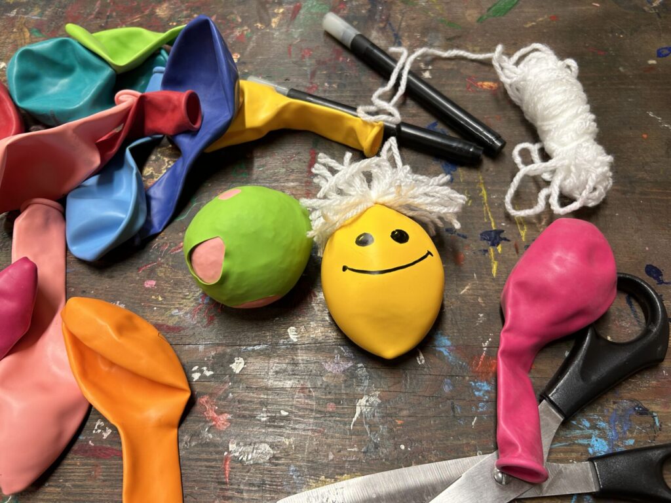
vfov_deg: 53.1
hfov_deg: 67.3
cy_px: 252
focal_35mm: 26
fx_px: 504
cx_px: 336
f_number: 1.5
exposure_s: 1/100
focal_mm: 5.7
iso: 100
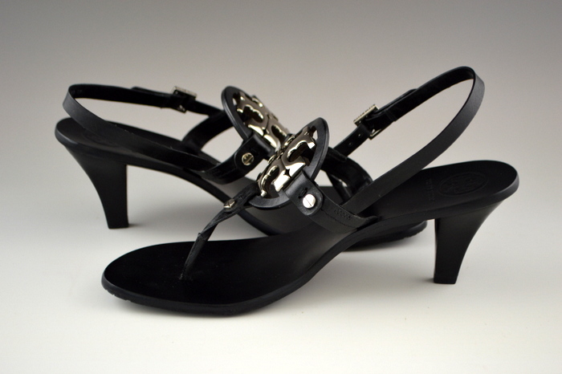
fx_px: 1053
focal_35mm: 68
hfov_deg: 29.9
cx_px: 281
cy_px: 187
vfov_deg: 20.1
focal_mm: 45
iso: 400
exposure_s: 1/80
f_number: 5.3
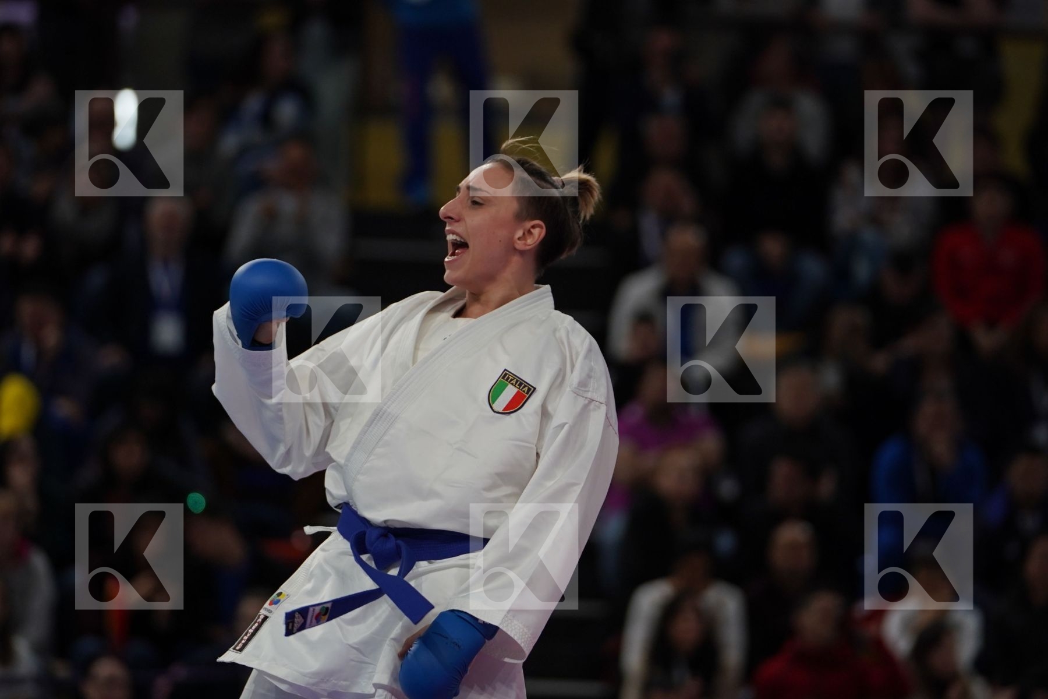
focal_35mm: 250
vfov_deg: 5.5
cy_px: 350
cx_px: 524
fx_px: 7277
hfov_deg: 8.2
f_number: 2.8
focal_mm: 167
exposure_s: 1/1000
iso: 800
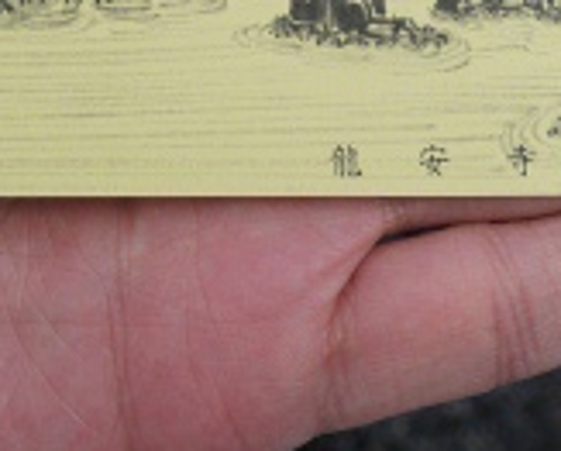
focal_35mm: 75
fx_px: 1247
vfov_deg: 19.3
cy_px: -96
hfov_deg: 25.3
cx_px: 231
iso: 160
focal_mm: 14
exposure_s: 1/320
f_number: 6.3
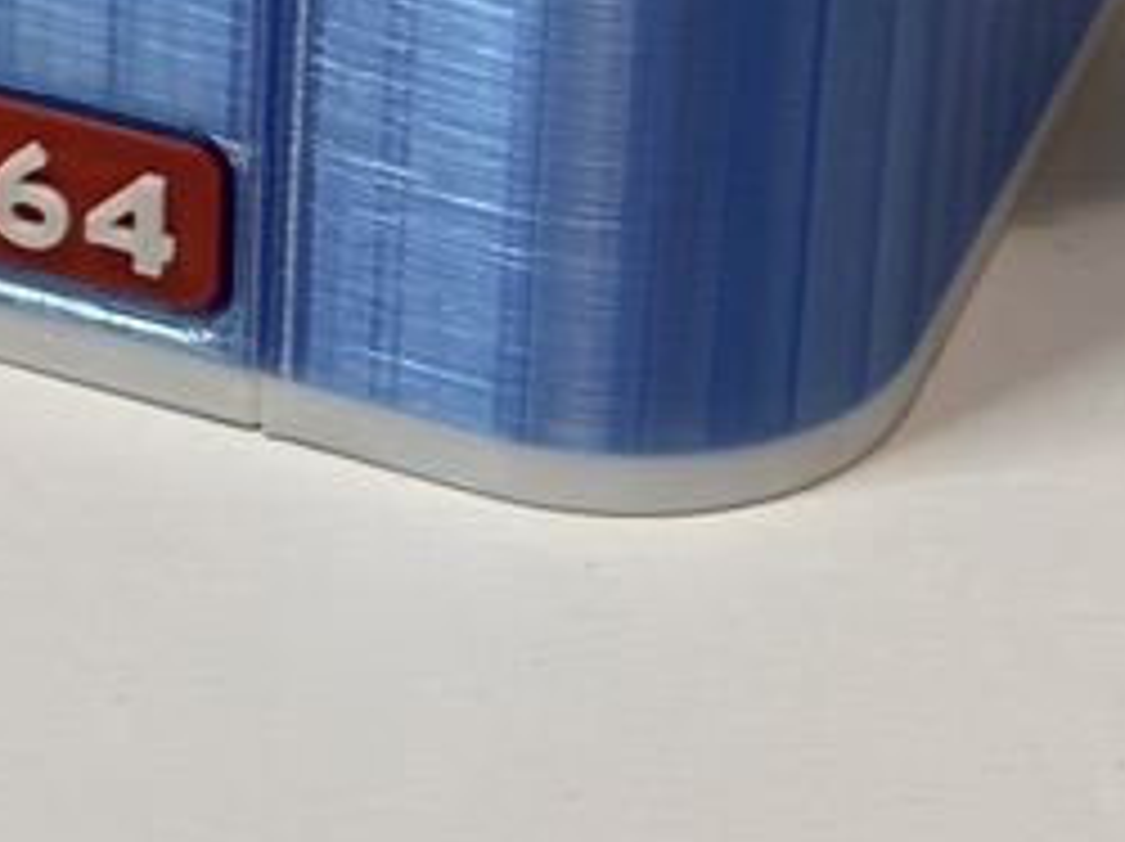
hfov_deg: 9.8
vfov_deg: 7.2
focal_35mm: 197
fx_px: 6396
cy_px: -878
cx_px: -459
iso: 100
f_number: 1.78
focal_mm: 6.86
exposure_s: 1/60
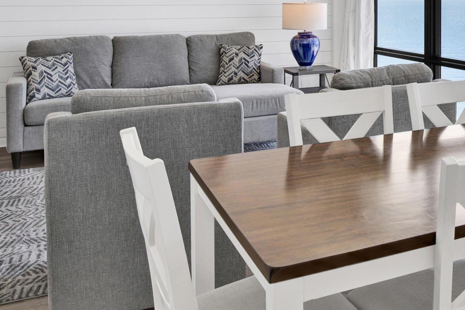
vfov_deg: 26.8
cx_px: 470
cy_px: -12
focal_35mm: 47
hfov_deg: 37.3
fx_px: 607
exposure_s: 1/80
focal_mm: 21
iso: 200
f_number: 11
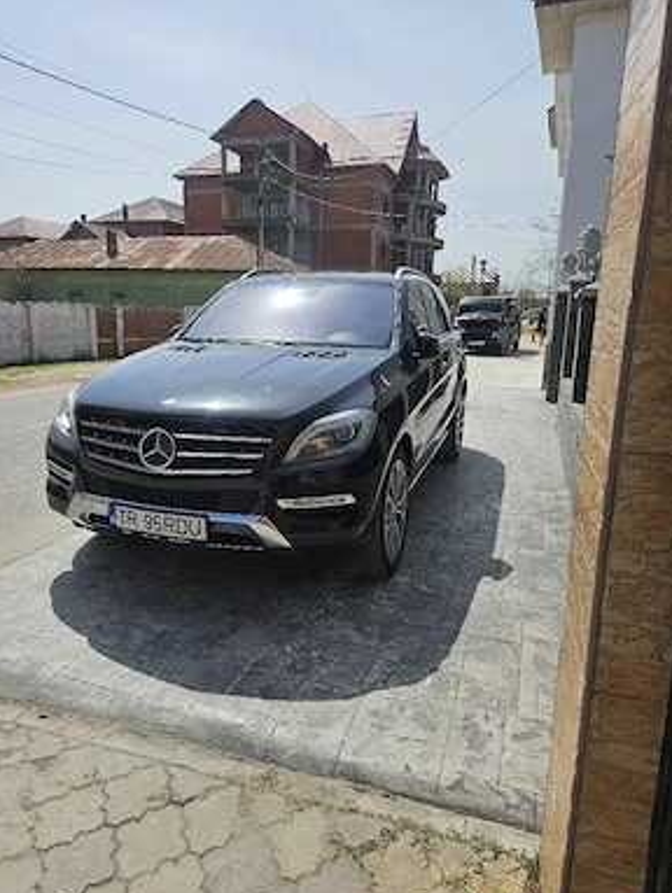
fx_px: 620
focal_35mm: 24
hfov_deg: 56.9
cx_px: 329
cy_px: 457
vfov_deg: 71.5
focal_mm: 5.4
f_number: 1.8
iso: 25
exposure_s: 1/3333
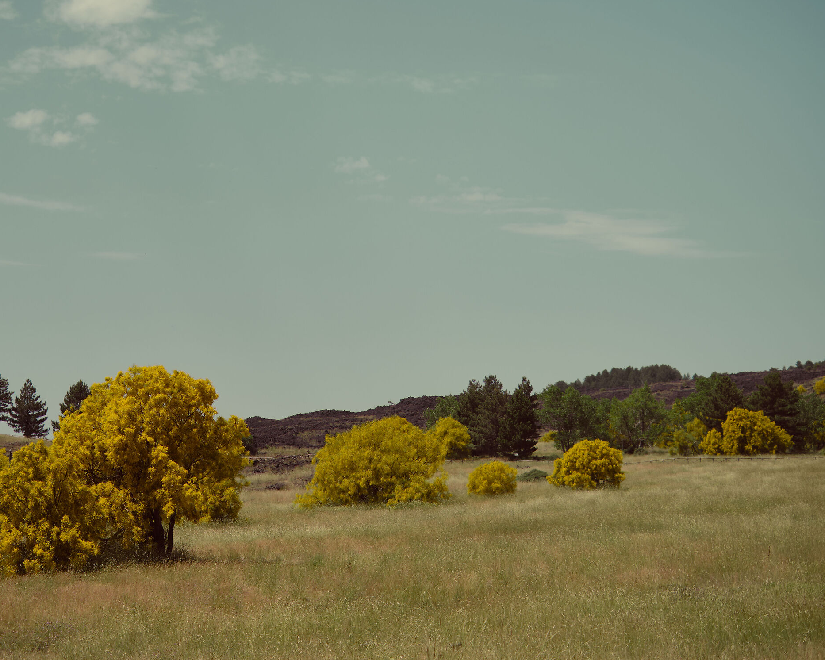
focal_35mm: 64
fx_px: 1563
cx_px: 314
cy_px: 349
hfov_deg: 29.5
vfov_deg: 23.8
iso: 160
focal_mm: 35
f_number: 2
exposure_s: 1/8000
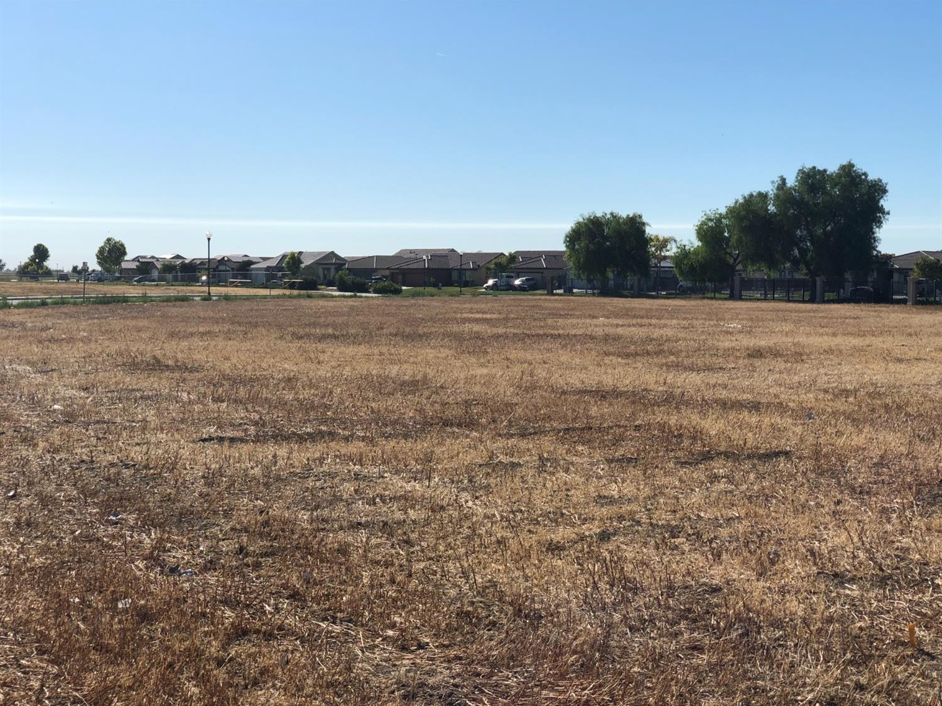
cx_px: 471
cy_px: 353
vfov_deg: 28.0
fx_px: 1415
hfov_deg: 36.8
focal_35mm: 52
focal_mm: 6
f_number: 2.4
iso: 16
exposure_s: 1/2000
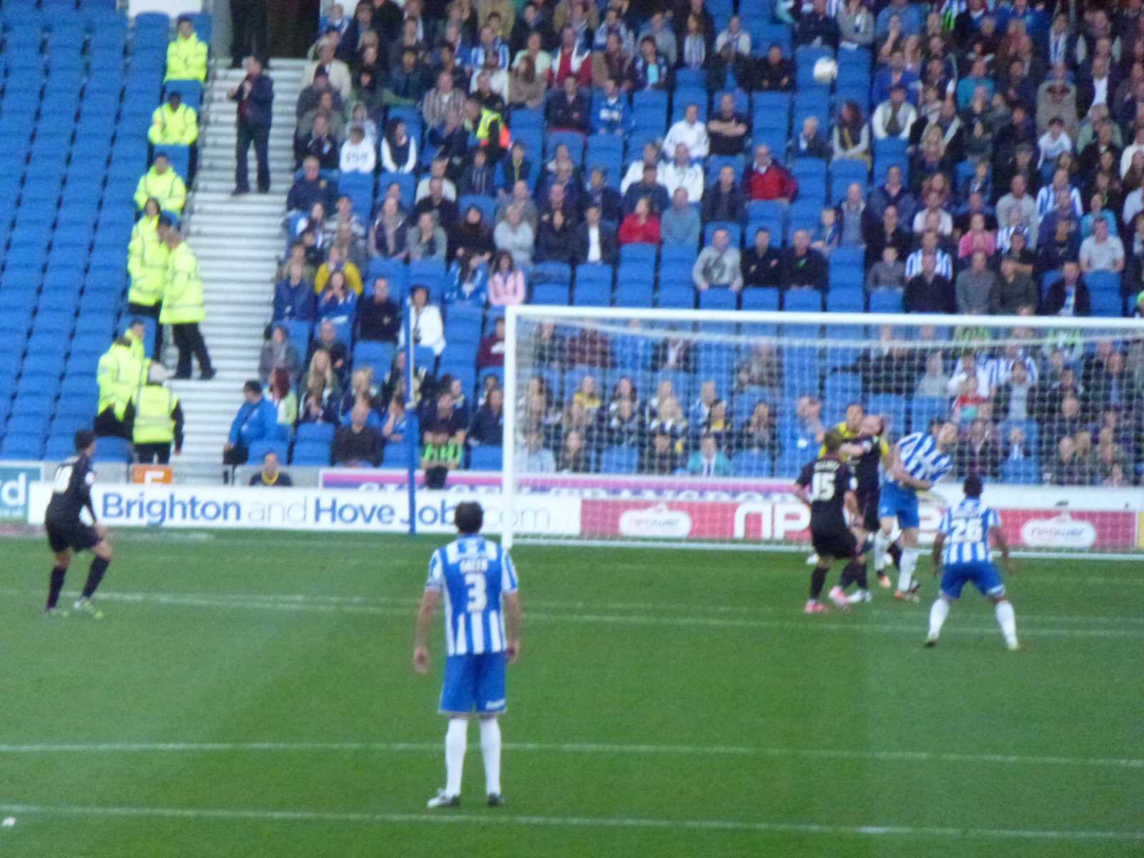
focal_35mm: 384
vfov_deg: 3.9
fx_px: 12691
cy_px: 429
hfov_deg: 5.2
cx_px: 572
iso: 1600
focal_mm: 68.8
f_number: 5.9
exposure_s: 1/320
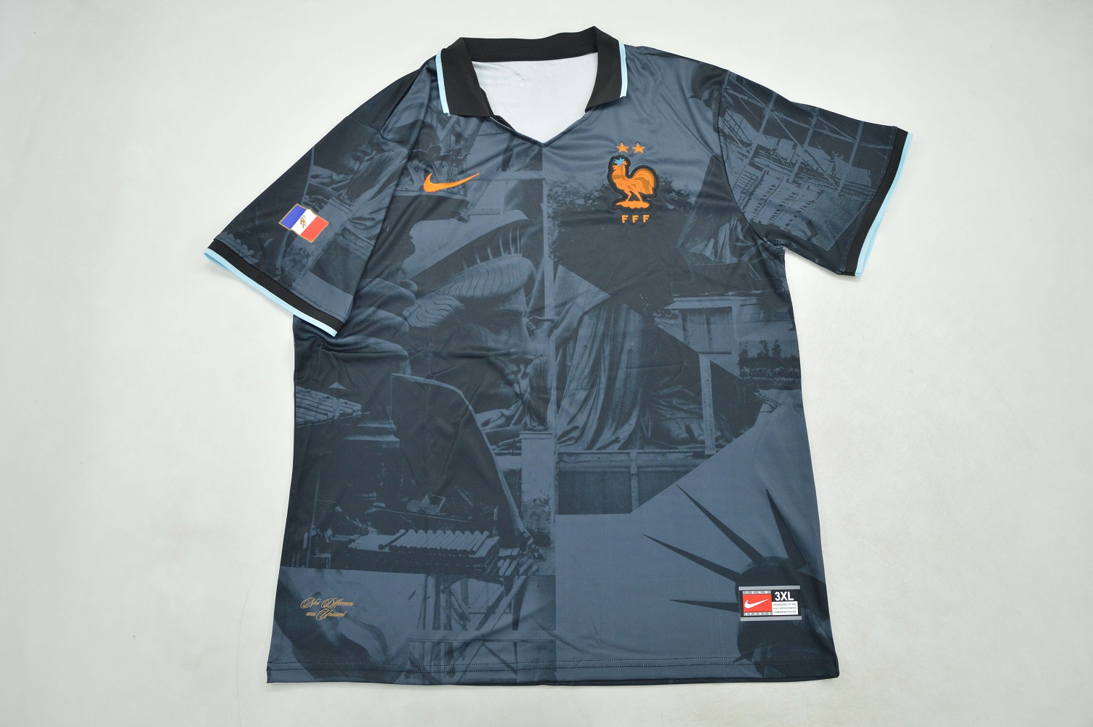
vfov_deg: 41.6
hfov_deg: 59.5
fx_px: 956
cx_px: 546
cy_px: 364
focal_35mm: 32
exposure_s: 1/200
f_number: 5
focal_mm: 21
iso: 400
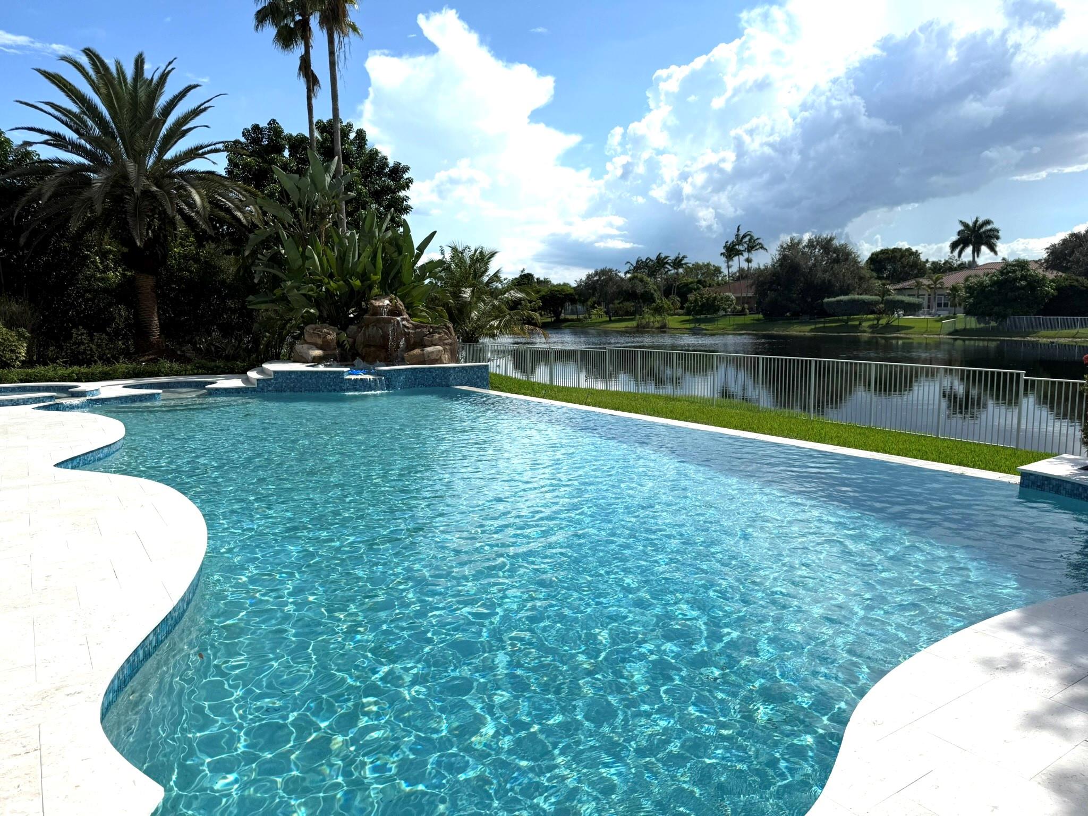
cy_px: 408
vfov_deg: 56.8
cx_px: 544
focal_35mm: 24
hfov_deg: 71.6
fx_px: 754
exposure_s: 1/8130
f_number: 1.78
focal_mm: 6.76
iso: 80
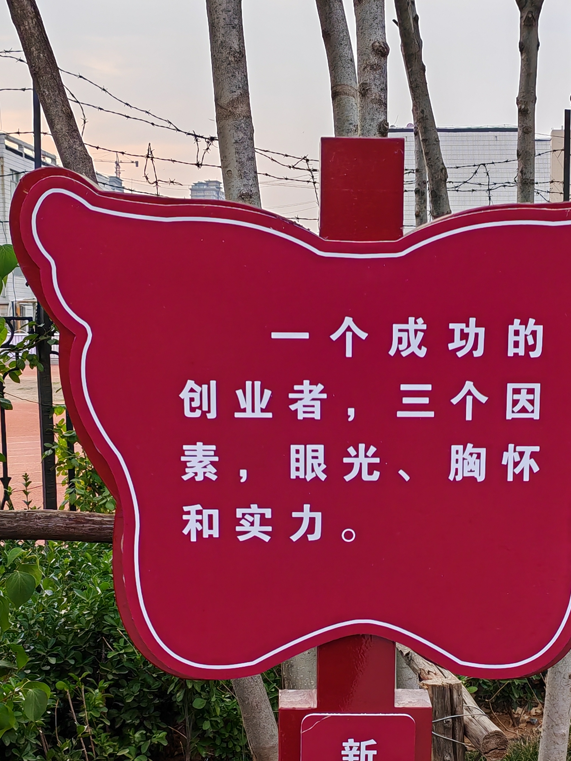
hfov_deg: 22.9
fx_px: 1408
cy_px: 542
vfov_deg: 29.9
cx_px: 351
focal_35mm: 64
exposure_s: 1/300
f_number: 1.9
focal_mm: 5.52
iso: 64
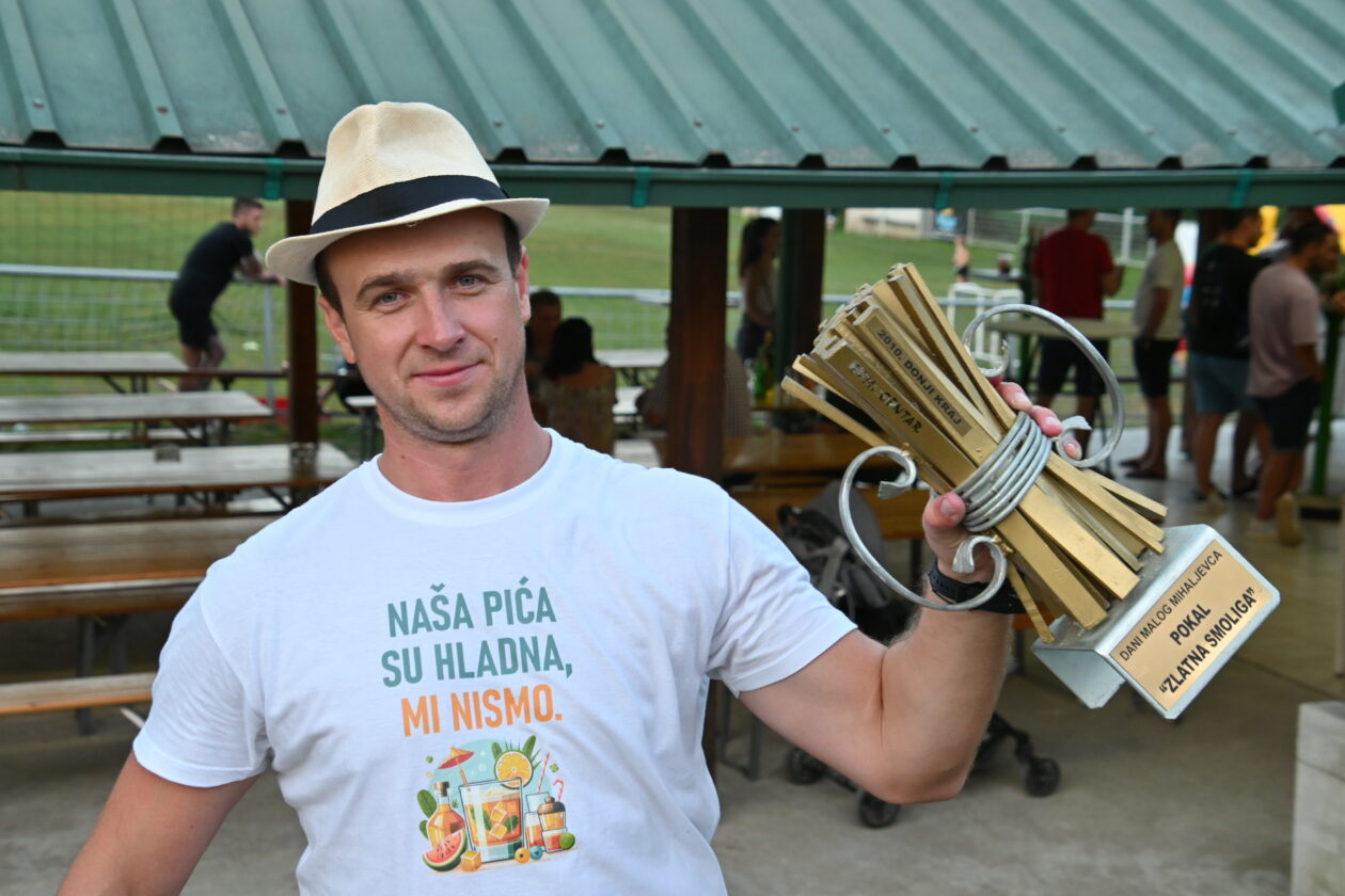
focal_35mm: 57
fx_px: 2129
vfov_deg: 23.8
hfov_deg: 35.1
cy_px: 448
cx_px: 672
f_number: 5
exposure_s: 1/125
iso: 800
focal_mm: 38
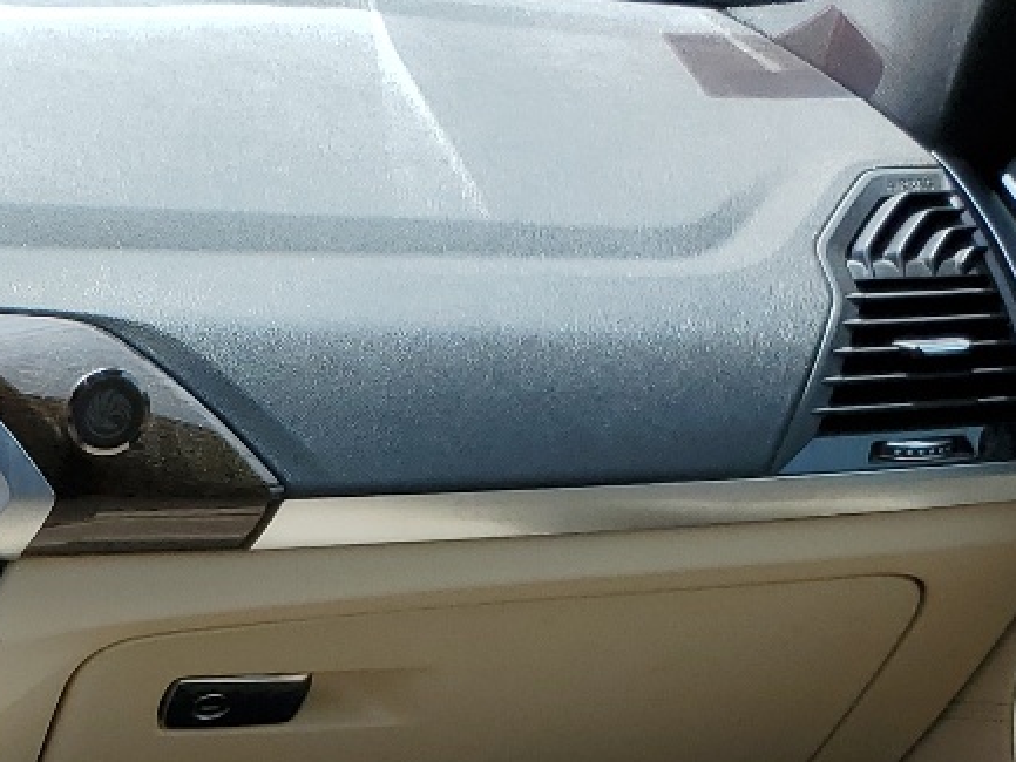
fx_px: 2818
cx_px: -406
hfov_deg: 18.6
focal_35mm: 96
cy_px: 1365
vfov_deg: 13.8
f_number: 1.5
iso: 50
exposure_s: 1/1667
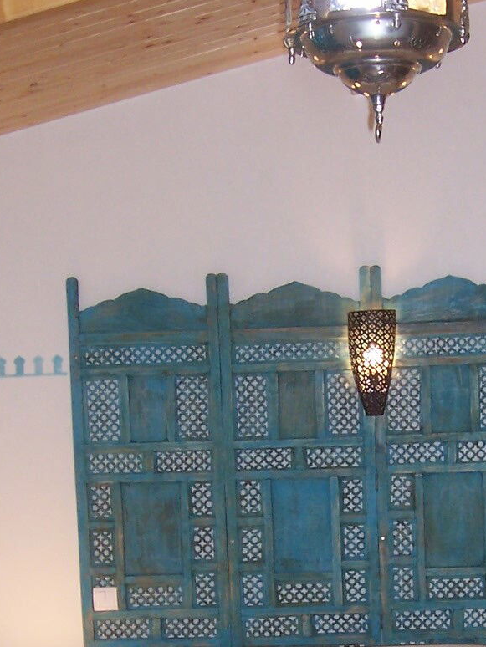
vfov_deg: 24.9
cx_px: 360
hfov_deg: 19.0
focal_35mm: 77
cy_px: 530
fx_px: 1441
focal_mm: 6
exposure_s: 1/60
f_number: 3
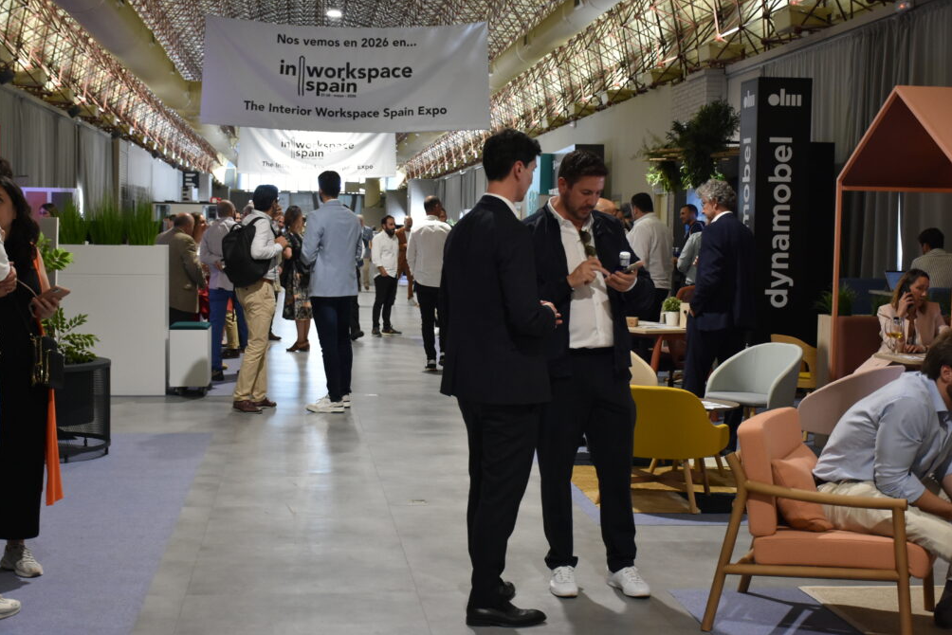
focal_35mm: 52
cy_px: 315
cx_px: 467
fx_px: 1375
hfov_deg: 38.2
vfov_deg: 26.0
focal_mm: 34
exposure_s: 1/60
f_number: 4.2
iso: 1250
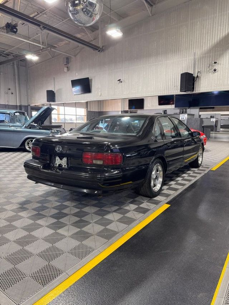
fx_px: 212
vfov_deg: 71.6
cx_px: 114
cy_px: 152
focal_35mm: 24
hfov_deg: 56.8
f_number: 1.78
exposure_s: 1/60
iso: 125
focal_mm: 6.76
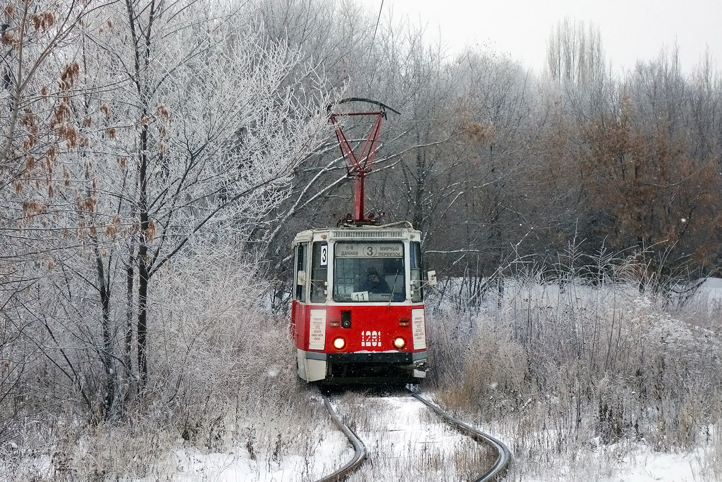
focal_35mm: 72
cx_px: 361
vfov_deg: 18.9
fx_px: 1444
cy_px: 241
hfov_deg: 28.1
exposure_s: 1/500
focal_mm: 26.89
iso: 500
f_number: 4
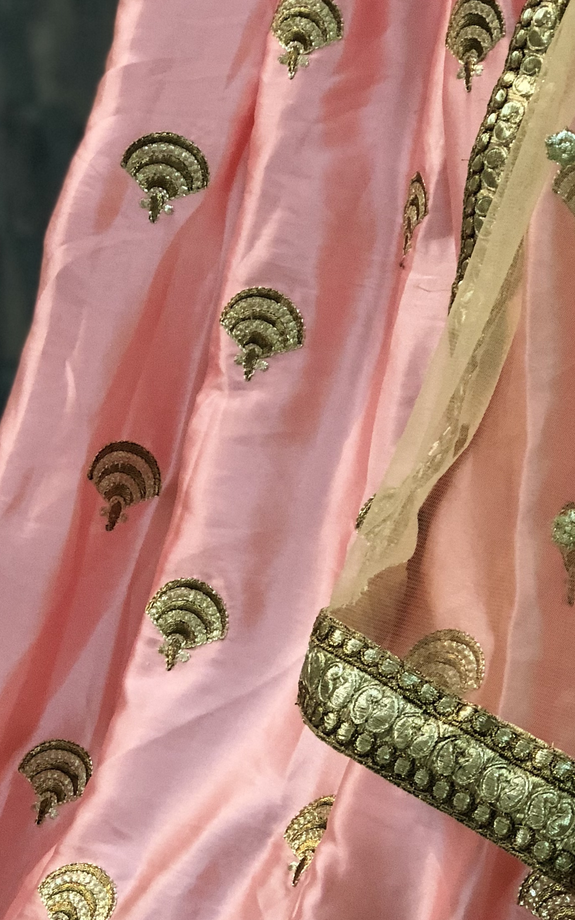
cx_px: 204
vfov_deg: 18.9
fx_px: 2759
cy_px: 620
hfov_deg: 11.9
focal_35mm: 110
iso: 320
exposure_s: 1/50
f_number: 2.8
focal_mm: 6.6
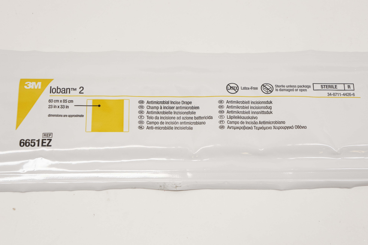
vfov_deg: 22.6
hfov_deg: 33.4
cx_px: 184
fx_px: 613
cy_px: 122
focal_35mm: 60
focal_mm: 40
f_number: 7.1
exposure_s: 1/125
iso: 800
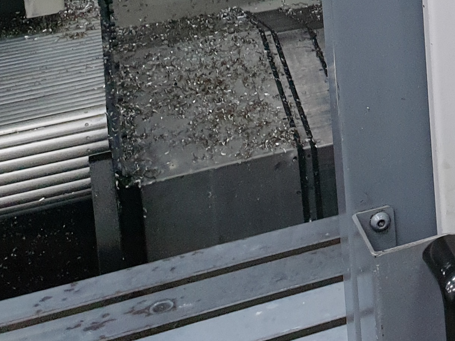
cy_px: -193
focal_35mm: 87
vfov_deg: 15.5
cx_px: 691
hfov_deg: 19.5
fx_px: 1144
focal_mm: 4.3
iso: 320
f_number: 2.4
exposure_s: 1/33
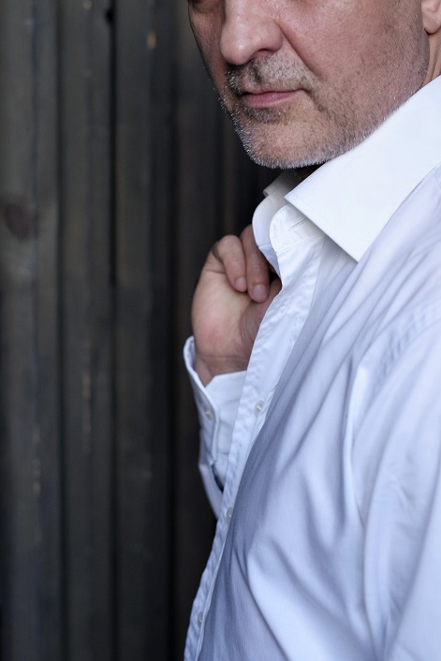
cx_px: 307
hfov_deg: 16.0
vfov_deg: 23.8
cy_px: 230
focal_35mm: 85
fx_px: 1561
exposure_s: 1/160
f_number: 3.5
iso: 800
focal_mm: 50
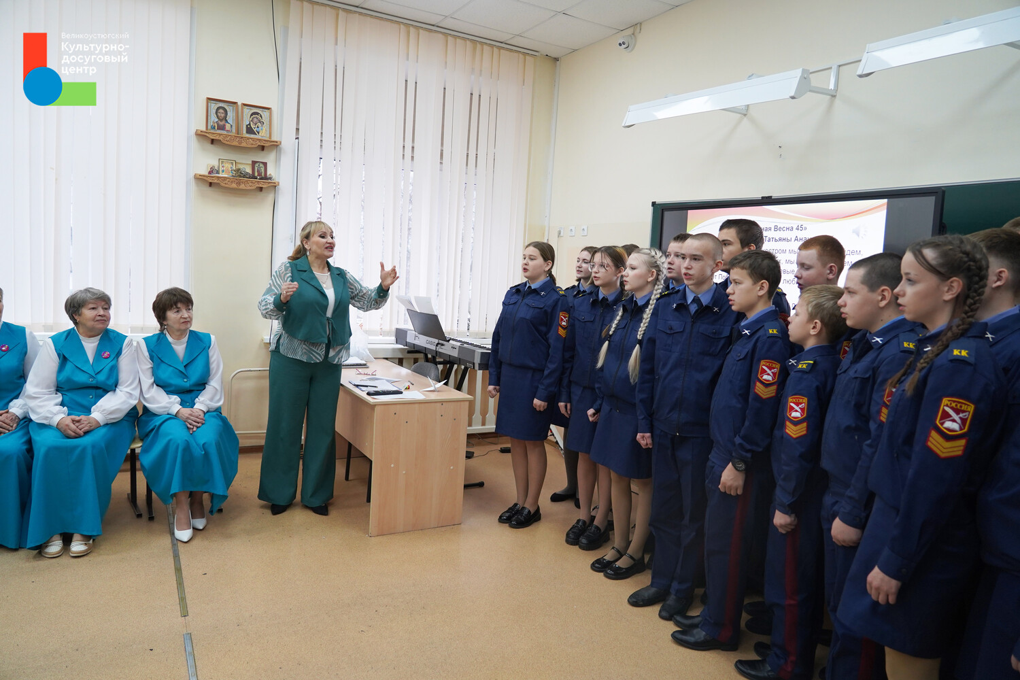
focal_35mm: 24
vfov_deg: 53.1
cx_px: 510
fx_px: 680
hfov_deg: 73.7
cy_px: 340
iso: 1250
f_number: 4
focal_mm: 24
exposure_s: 1/160
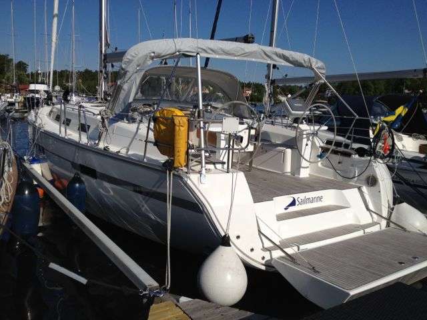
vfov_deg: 40.7
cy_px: 160
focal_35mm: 35
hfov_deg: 52.6
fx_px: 432
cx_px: 214
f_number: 2.4
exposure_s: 1/5025
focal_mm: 4.28
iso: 64
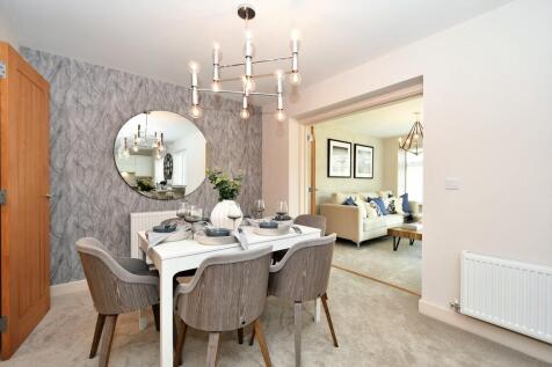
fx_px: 230
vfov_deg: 77.3
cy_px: 184
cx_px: 276
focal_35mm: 15
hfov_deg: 100.4
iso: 160
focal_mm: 10
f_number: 4
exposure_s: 1/60
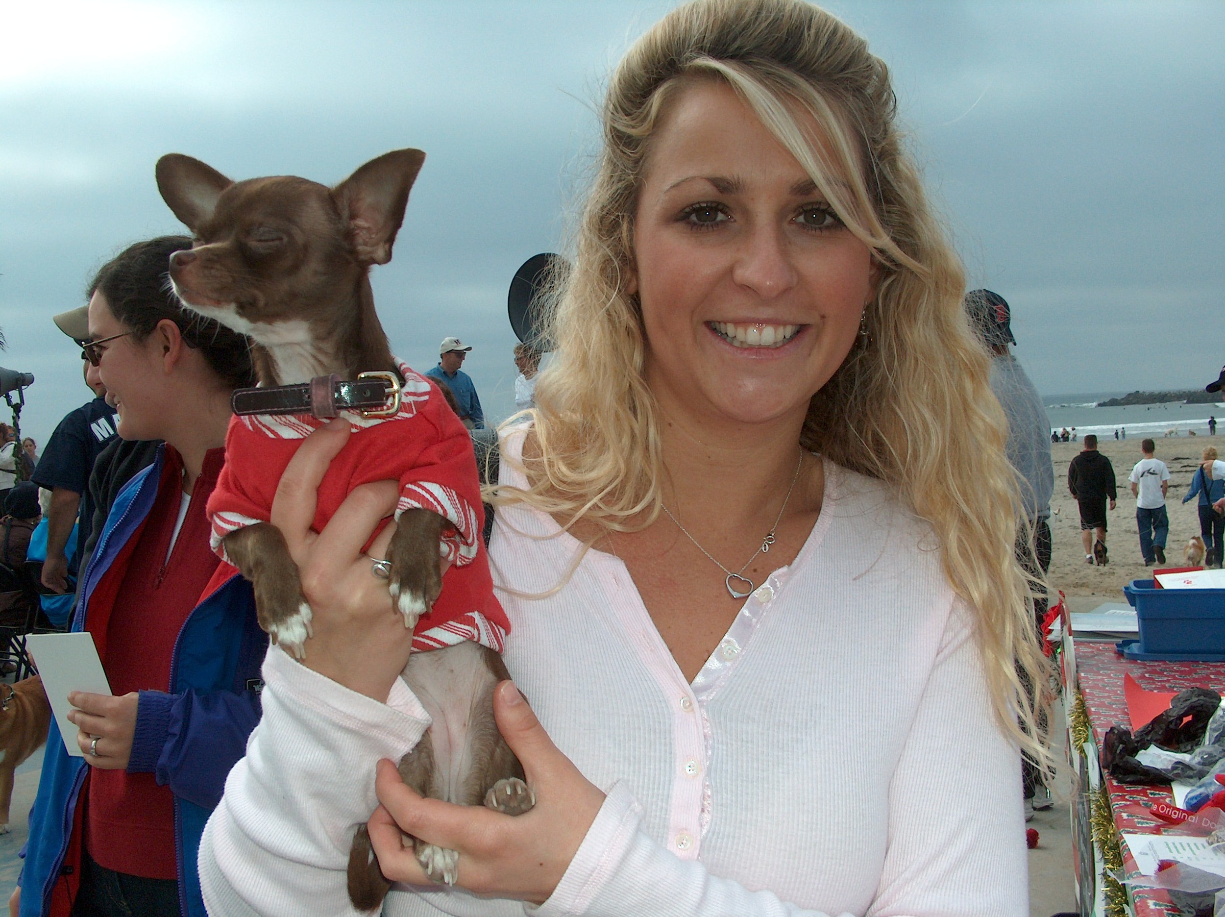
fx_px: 1556
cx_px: 612
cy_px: 458
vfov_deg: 32.8
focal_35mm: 44
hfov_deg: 43.0
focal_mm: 8.96
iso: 100
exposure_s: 1/415
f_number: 6.8
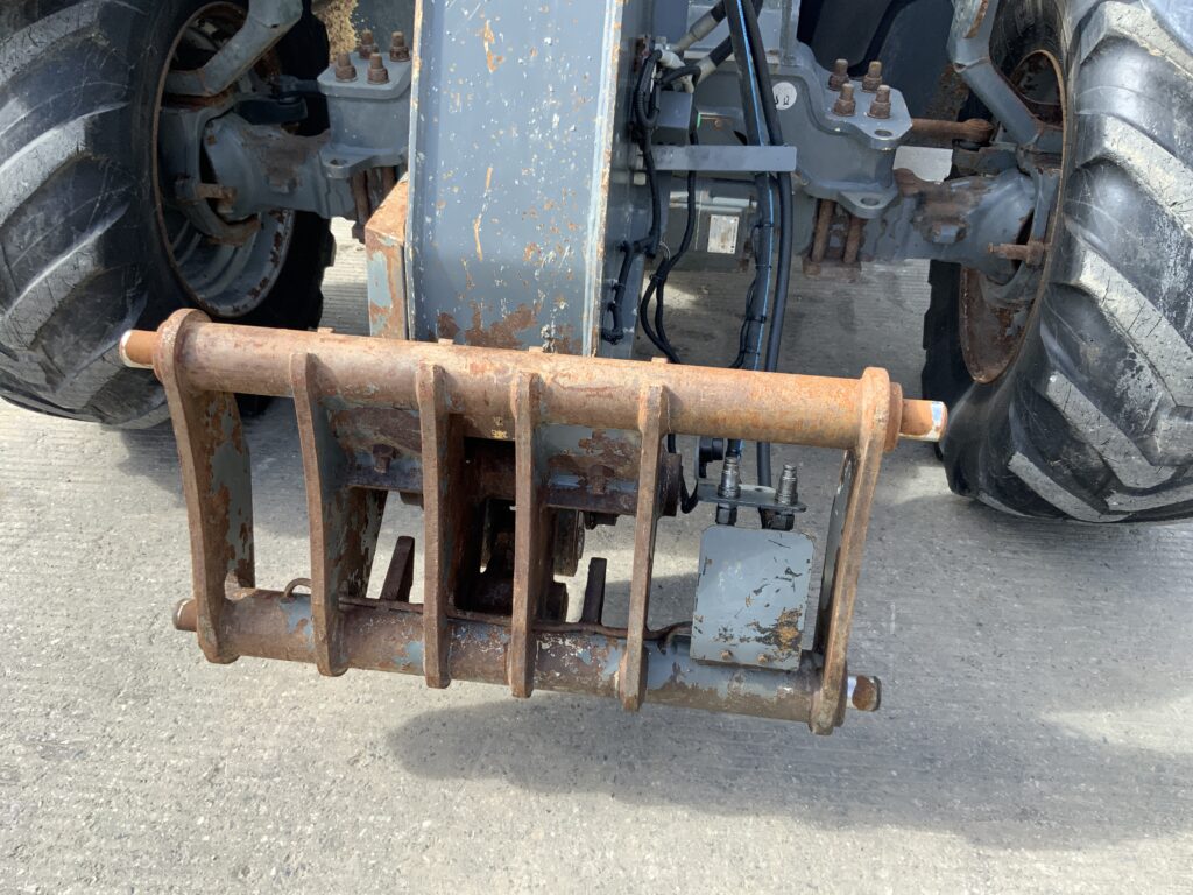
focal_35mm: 29
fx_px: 999
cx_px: 596
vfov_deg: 48.2
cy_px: 448
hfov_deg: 61.7
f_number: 1.8
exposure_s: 1/320
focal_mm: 3
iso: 16
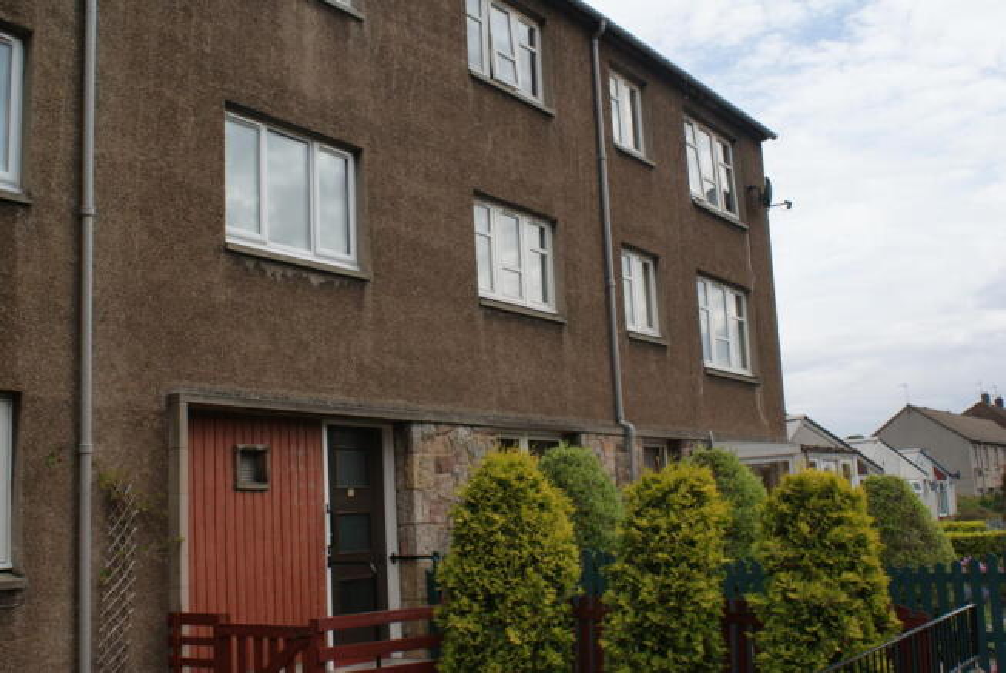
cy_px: 336
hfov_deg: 49.5
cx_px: 503
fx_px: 1091
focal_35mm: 39
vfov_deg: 34.3
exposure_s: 1/200
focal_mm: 26
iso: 100
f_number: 9
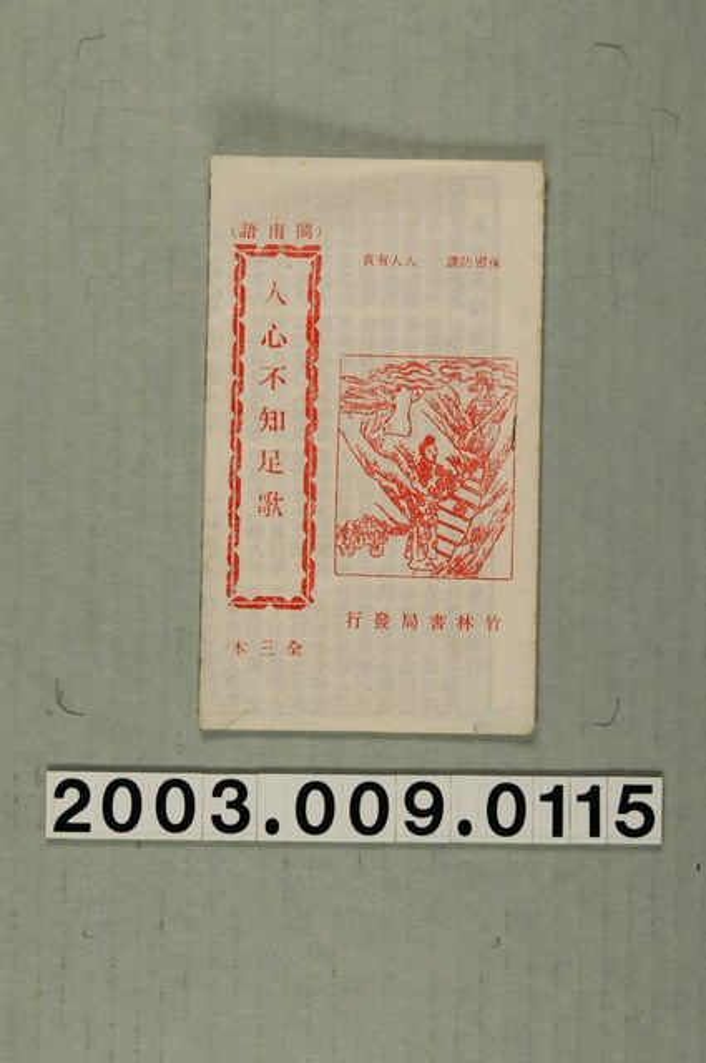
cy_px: 532
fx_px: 2035
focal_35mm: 69
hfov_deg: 19.7
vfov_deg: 29.3
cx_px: 353
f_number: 8
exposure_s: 1/60
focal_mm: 46
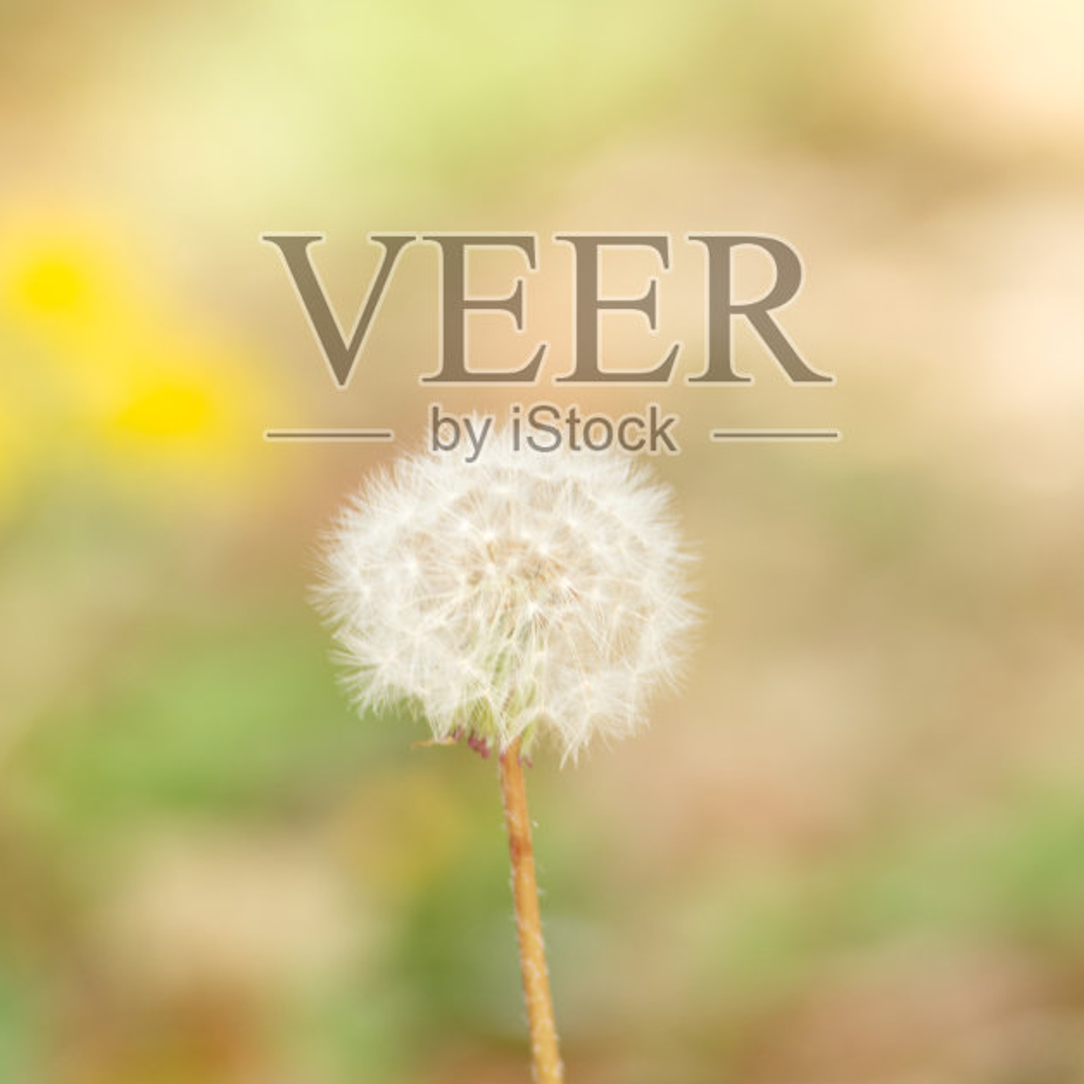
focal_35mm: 390
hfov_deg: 4.5
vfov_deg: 4.5
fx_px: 13817
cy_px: 351
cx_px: 551
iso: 100
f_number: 5.6
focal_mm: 180
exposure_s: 1/200
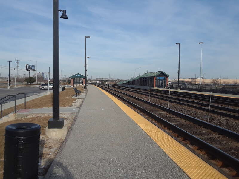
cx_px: 120
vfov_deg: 46.8
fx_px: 207
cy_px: 90
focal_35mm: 30
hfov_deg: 60.0
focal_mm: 2.47
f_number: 1.9
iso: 40
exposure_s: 1/1553
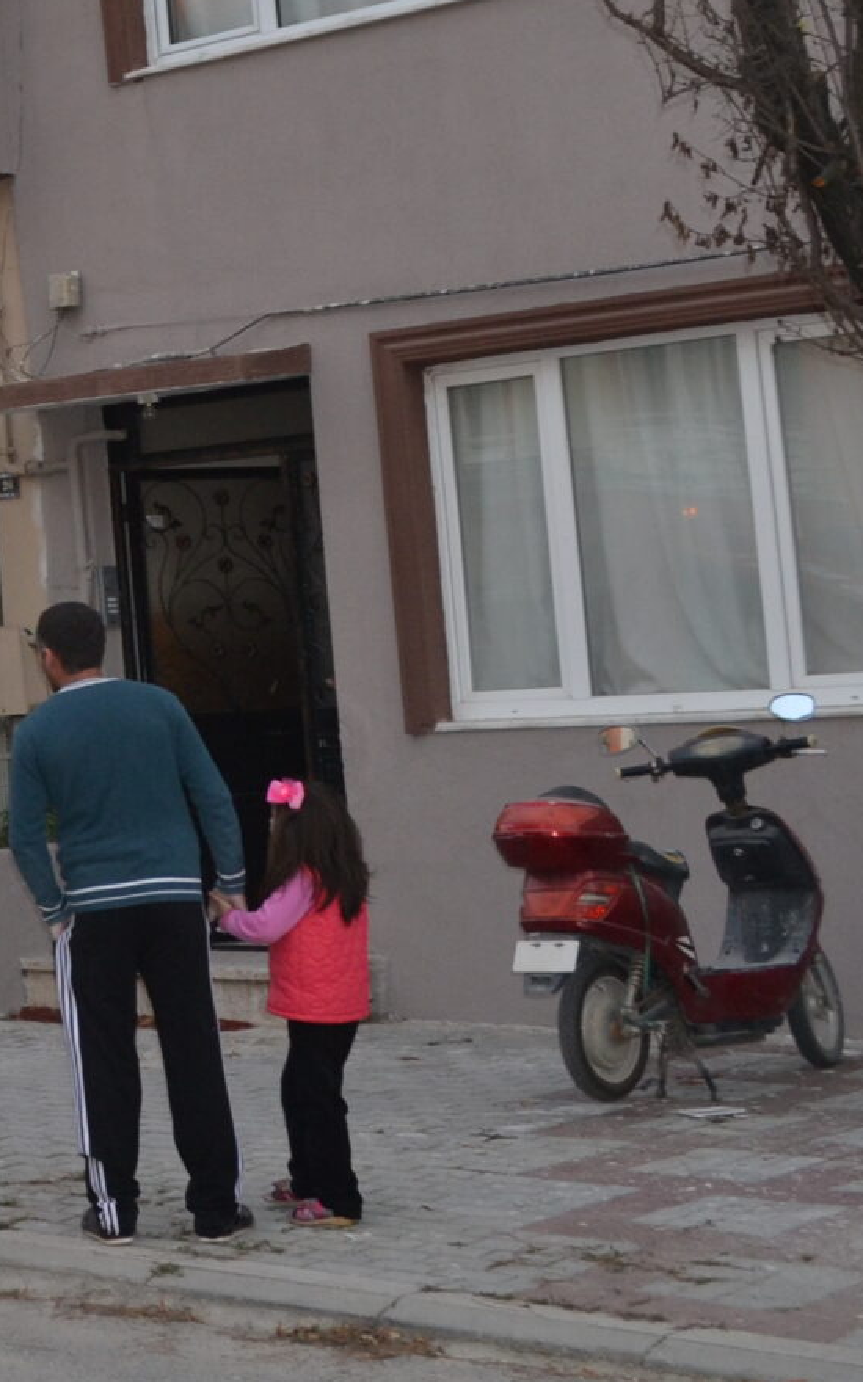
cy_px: 165
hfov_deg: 14.5
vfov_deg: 25.1
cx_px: -657
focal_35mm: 80
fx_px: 3013
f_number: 4
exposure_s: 1/125
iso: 320
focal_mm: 18
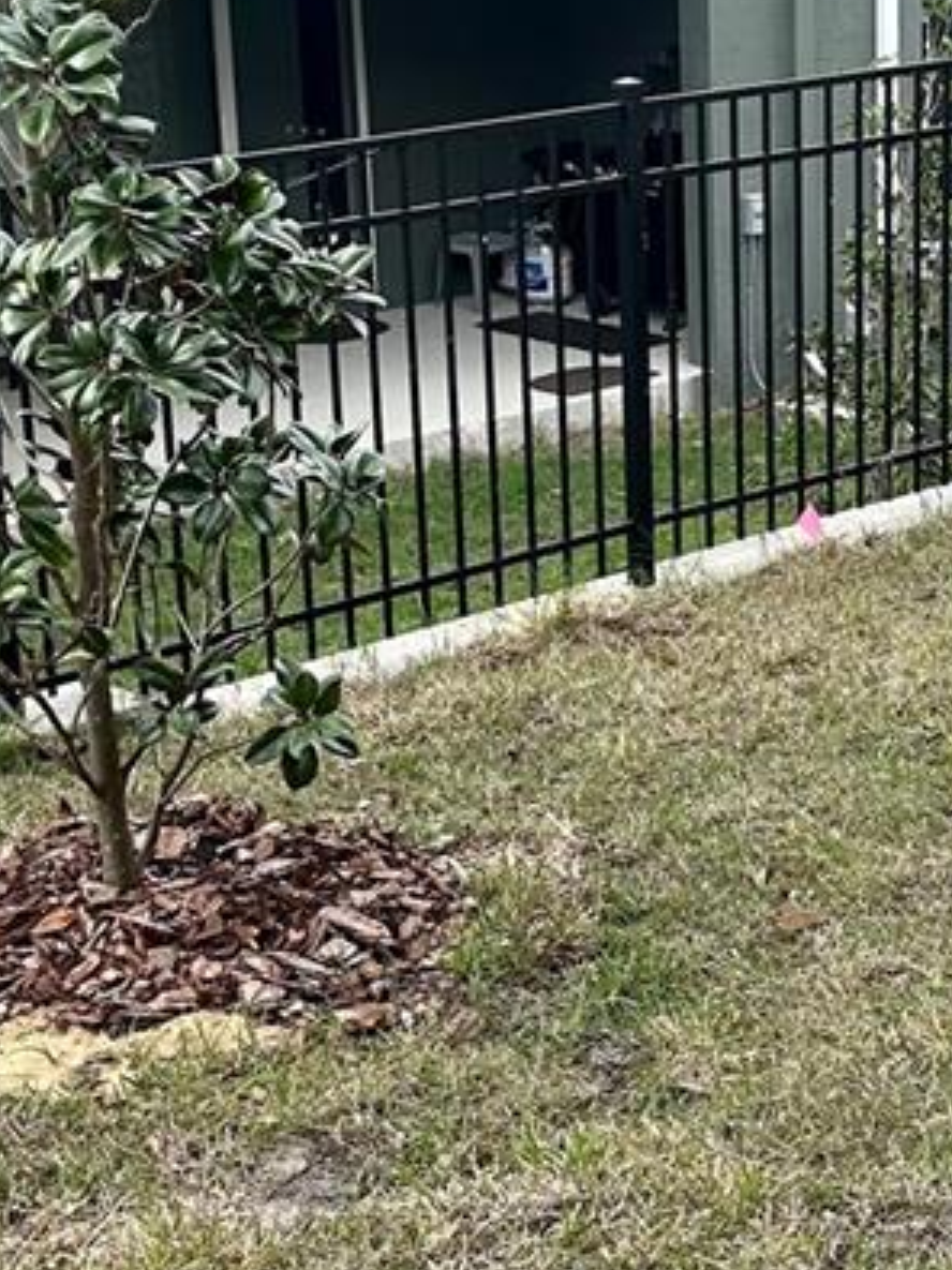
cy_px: 489
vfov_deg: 24.7
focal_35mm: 79
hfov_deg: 18.6
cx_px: 643
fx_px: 2898
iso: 50
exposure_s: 1/820
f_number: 1.5
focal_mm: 5.7
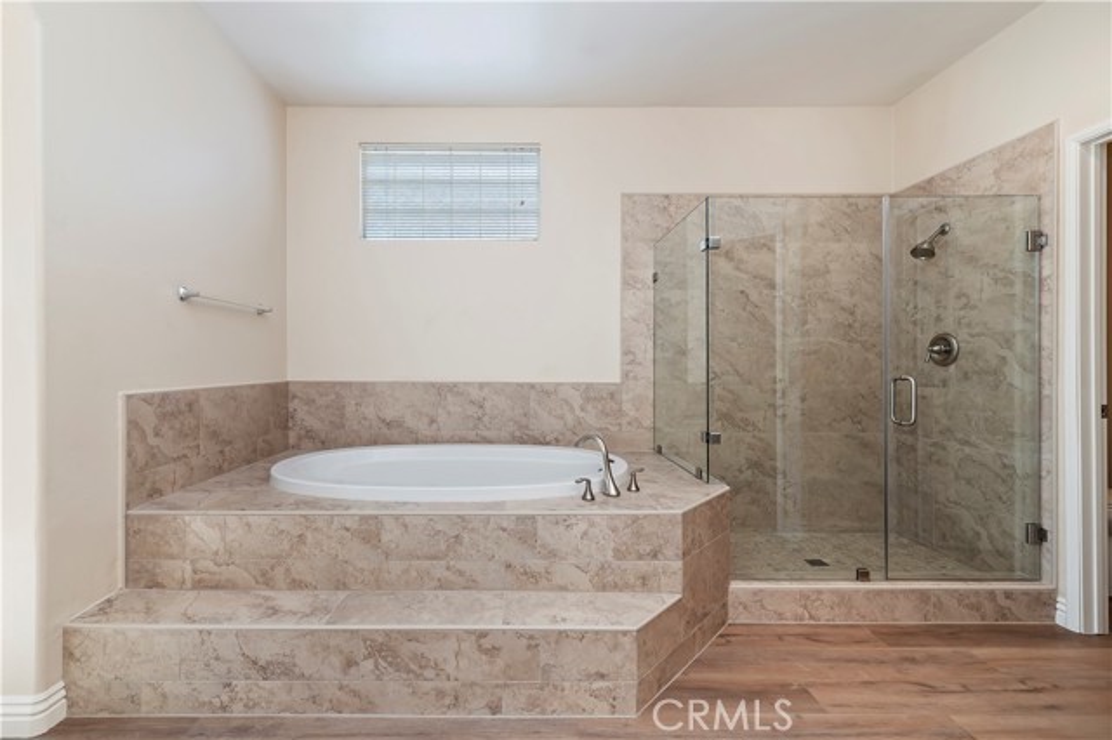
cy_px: 370
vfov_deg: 81.1
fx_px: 432
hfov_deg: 104.3
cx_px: 556
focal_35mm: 14
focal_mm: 14
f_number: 10
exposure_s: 1/13
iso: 500
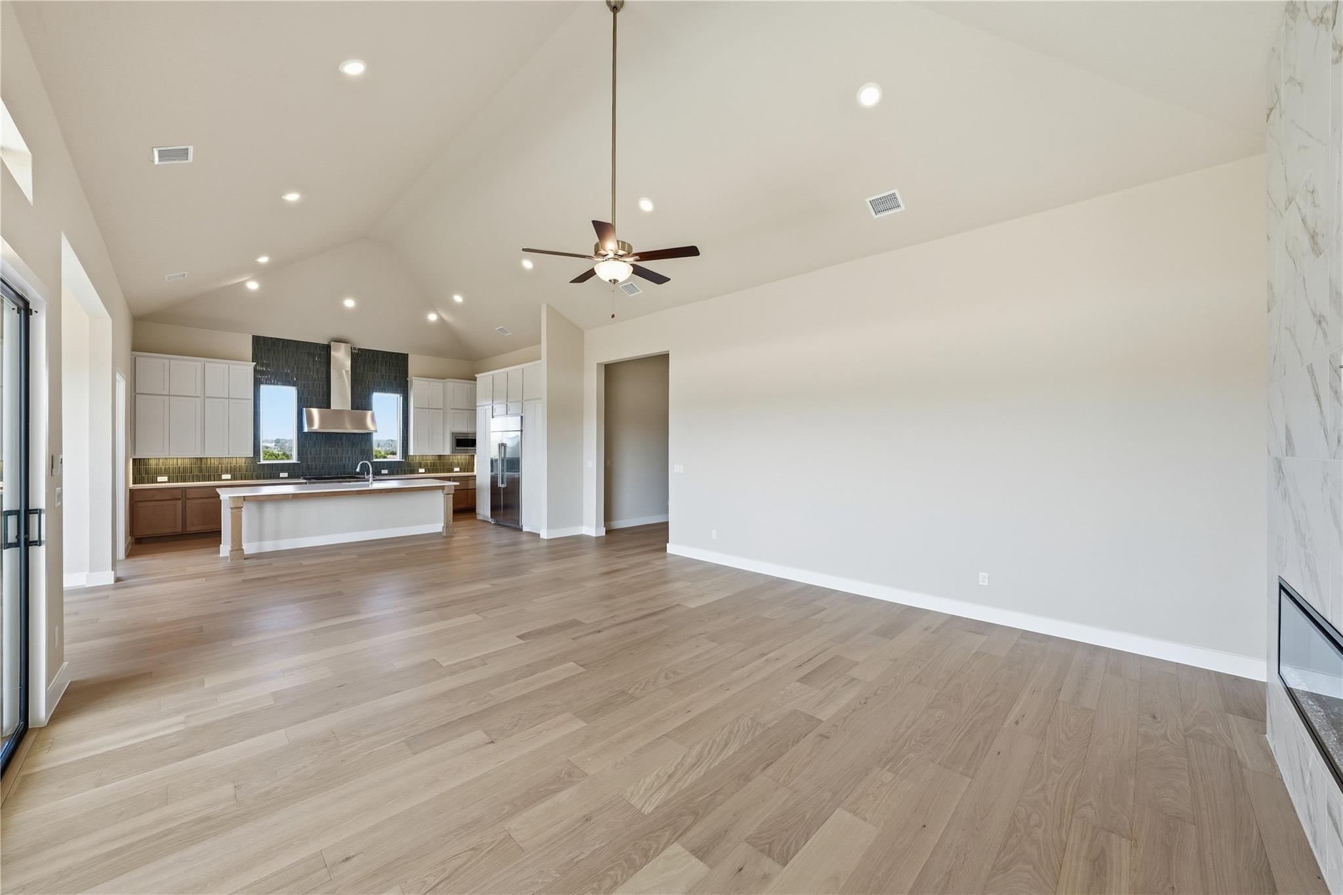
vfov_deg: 85.4
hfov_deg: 108.3
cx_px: 672
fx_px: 485
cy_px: 448
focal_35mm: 13
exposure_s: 1/250
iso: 500
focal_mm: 13
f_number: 8
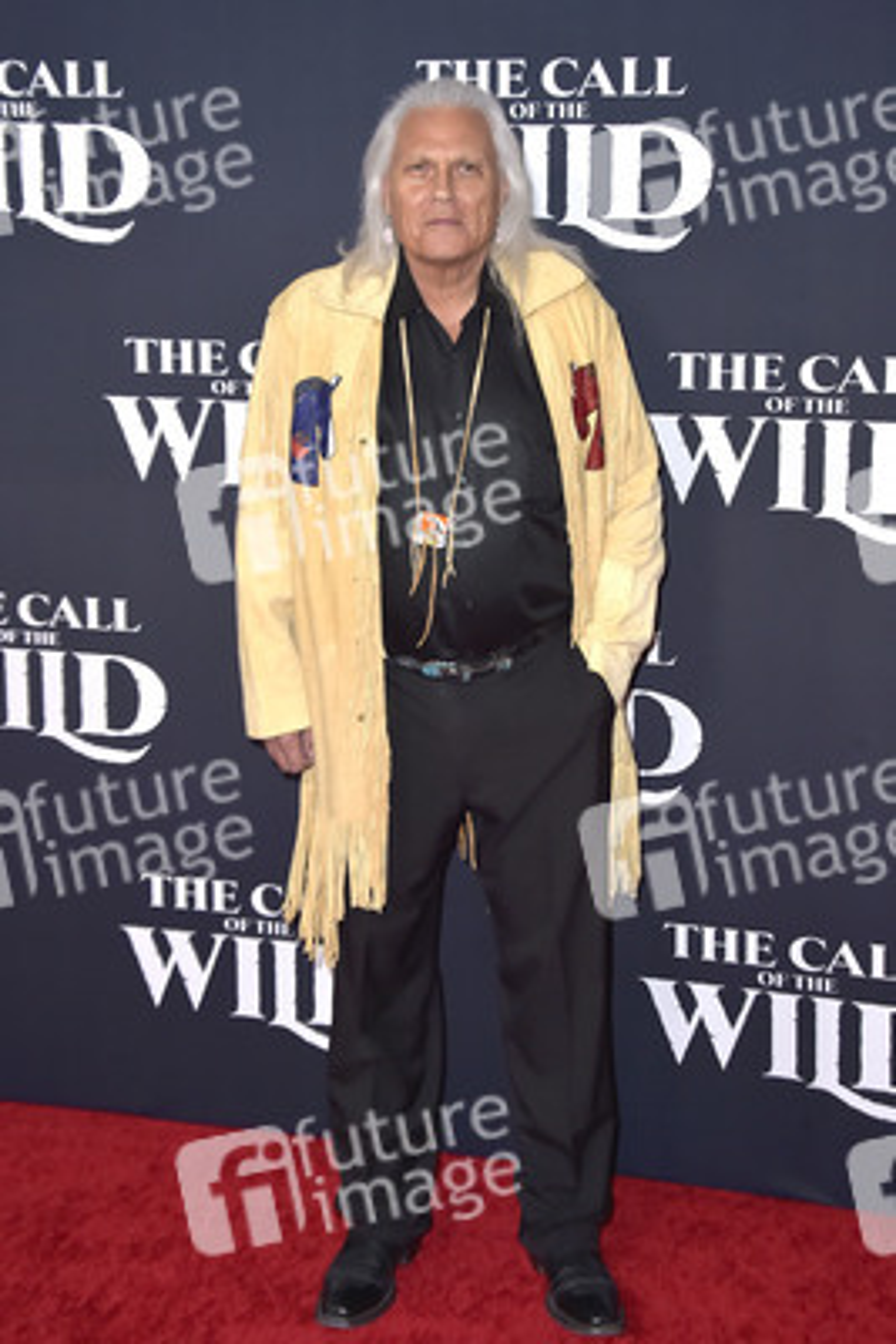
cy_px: 672
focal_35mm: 58
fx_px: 2163
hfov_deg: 23.4
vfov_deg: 34.5
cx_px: 448
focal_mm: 58
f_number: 7.1
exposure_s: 1/250
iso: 320
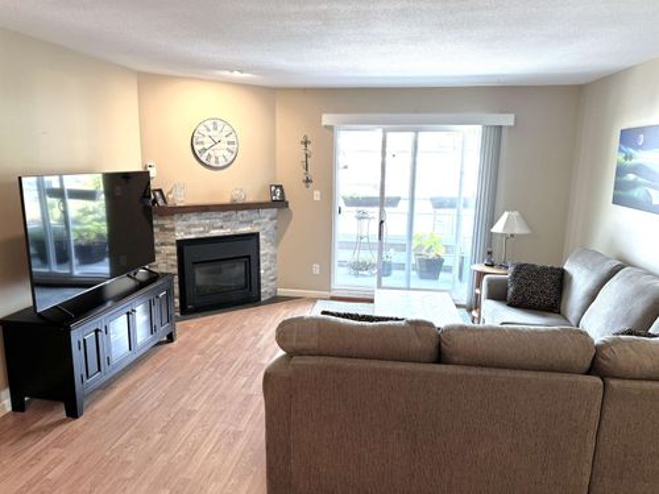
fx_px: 457
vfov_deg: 56.8
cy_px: 247
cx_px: 330
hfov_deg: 71.6
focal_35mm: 24
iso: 160
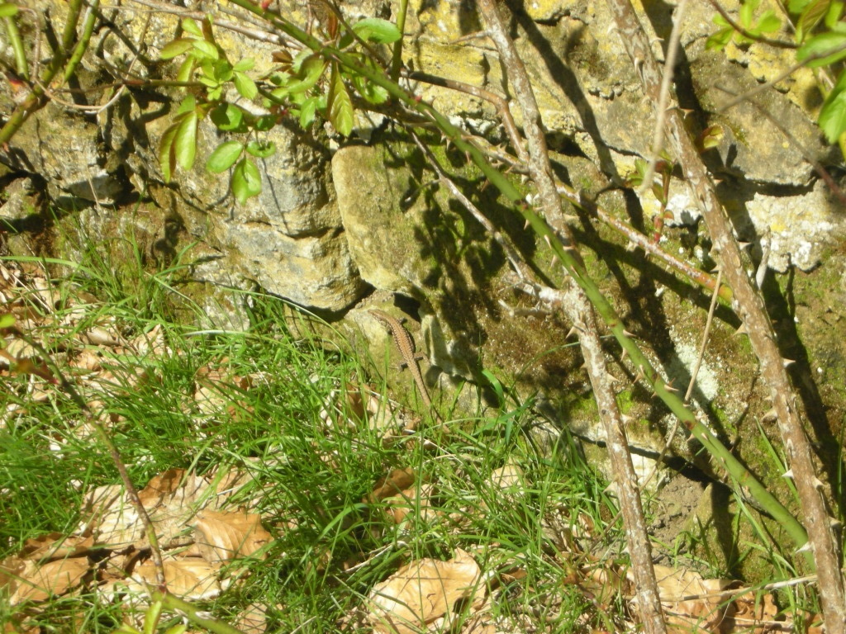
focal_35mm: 105
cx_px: 423
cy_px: 317
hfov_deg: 18.7
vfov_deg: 14.1
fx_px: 2566
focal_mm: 17.4
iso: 50
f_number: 5.4
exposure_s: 1/146
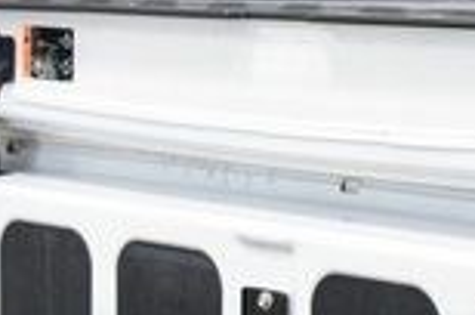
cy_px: 162
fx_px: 1975
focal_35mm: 150
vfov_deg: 9.1
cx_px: 574
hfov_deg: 13.3
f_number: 4
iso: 1600
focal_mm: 24
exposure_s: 1/60
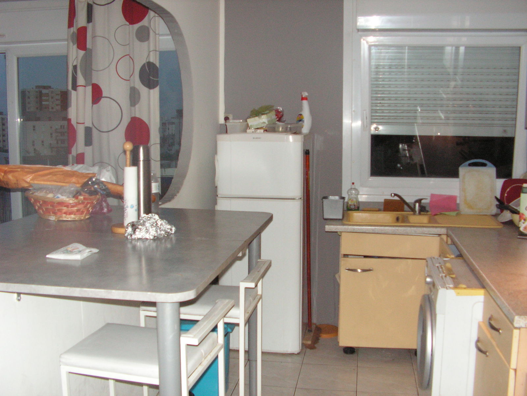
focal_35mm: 36
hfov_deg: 51.4
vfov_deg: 39.7
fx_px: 548
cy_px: 198
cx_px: 264
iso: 160
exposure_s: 1/40
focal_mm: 6
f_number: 3.2
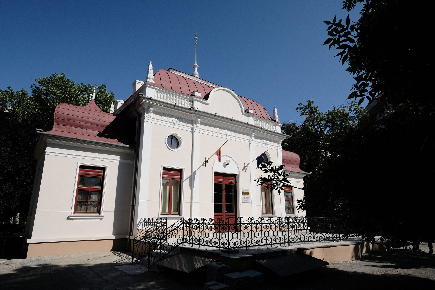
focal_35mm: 21
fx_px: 254
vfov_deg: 59.5
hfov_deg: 81.2
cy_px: 145
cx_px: 218
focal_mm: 14
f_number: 6.4
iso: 400
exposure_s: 1/1800
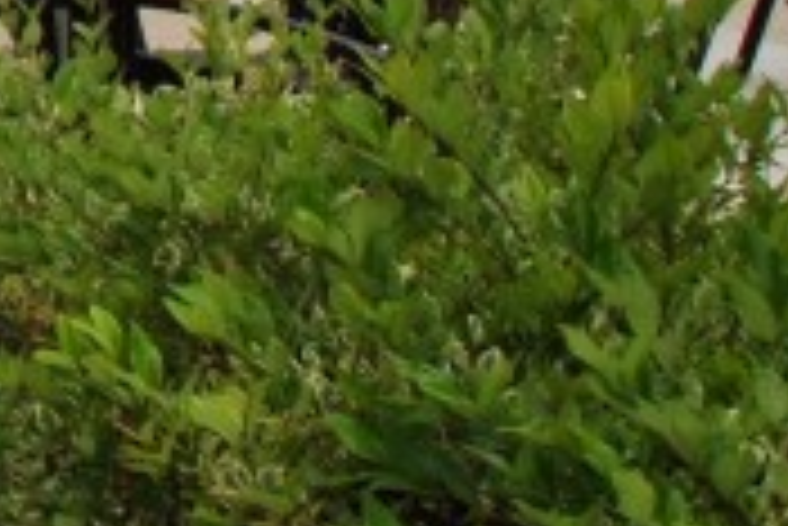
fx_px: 3439
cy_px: -665
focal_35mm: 157
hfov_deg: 10.7
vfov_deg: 8.2
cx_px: -1245
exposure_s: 1/200
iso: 100
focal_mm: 16
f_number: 9
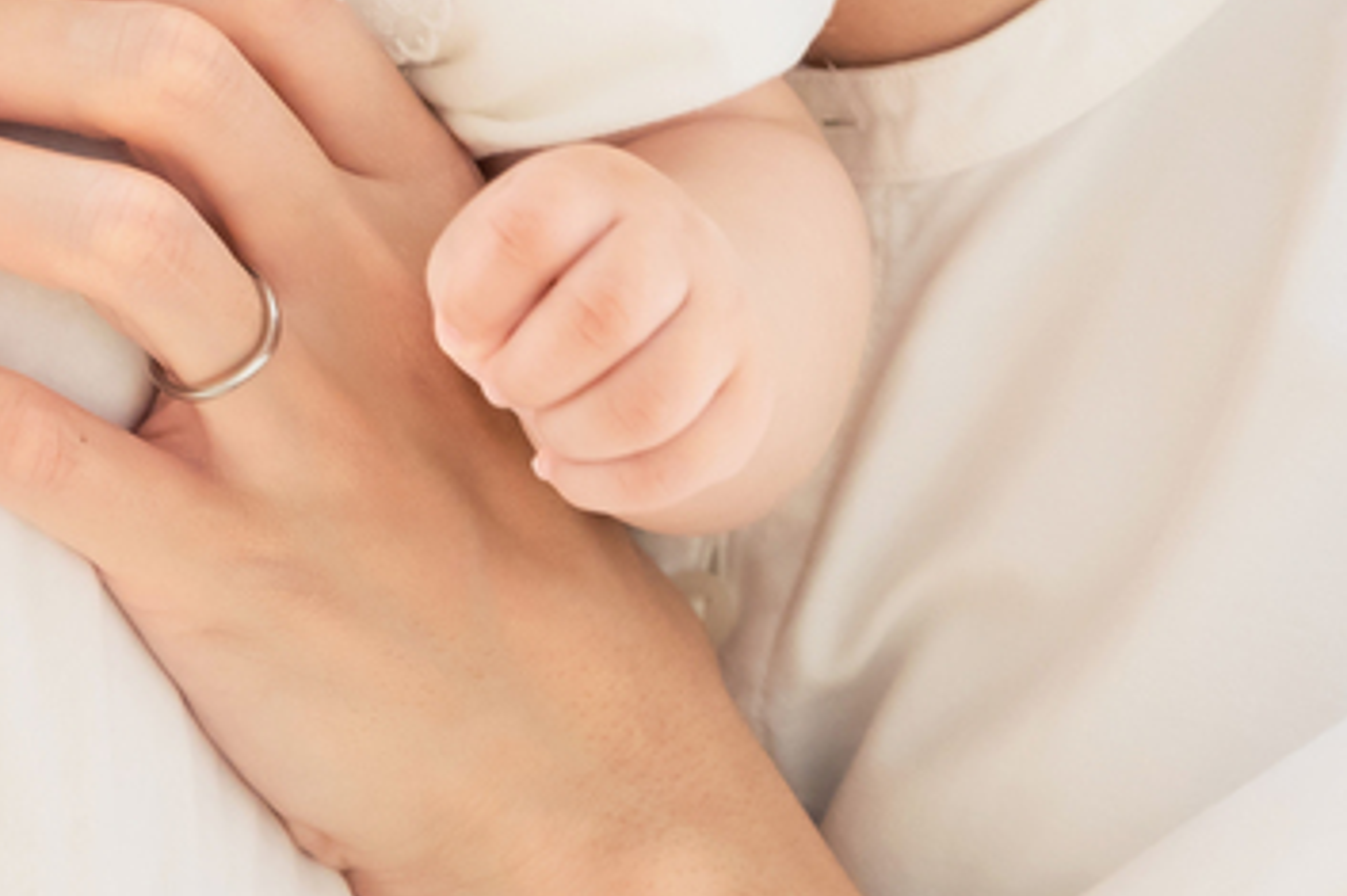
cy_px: -55
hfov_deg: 6.2
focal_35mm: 328
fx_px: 12270
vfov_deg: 4.2
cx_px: -717
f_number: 3.2
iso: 200
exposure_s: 1/160
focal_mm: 57.9
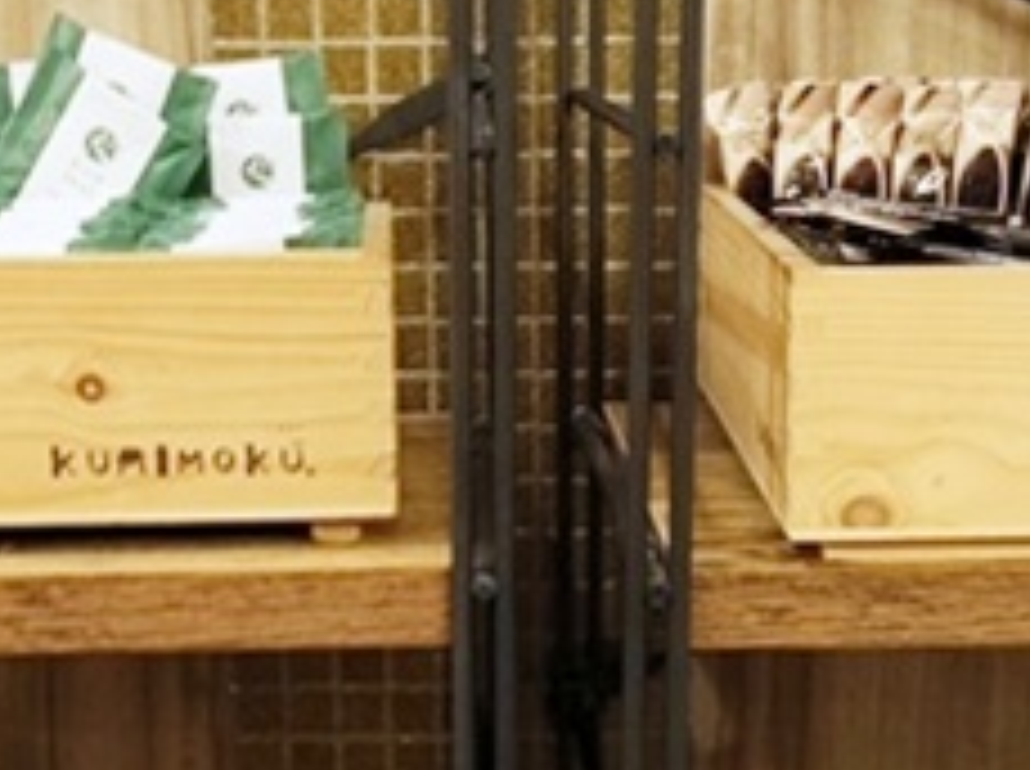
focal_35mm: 103
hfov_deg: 19.1
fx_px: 3060
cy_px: 1103
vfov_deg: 13.6
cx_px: 481
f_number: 1.75
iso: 967
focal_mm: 5.5
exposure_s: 1/50
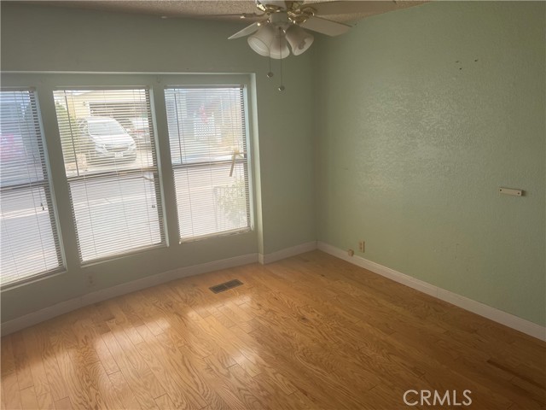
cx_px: 273
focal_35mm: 26
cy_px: 205
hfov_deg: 67.3
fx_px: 410
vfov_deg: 53.1
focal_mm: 5.7
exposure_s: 1/187
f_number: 1.5
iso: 40
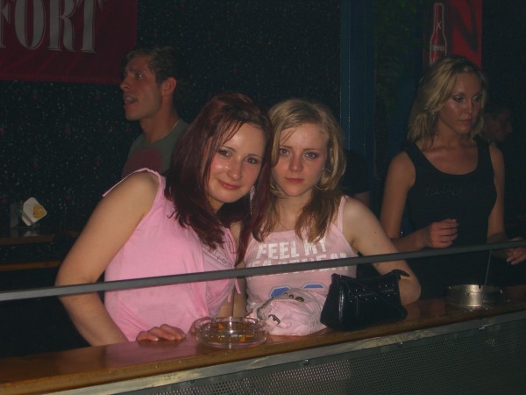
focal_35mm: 68
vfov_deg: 21.6
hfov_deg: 28.6
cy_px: 198
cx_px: 263
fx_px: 1033
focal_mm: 14.2
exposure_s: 1/60
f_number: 4
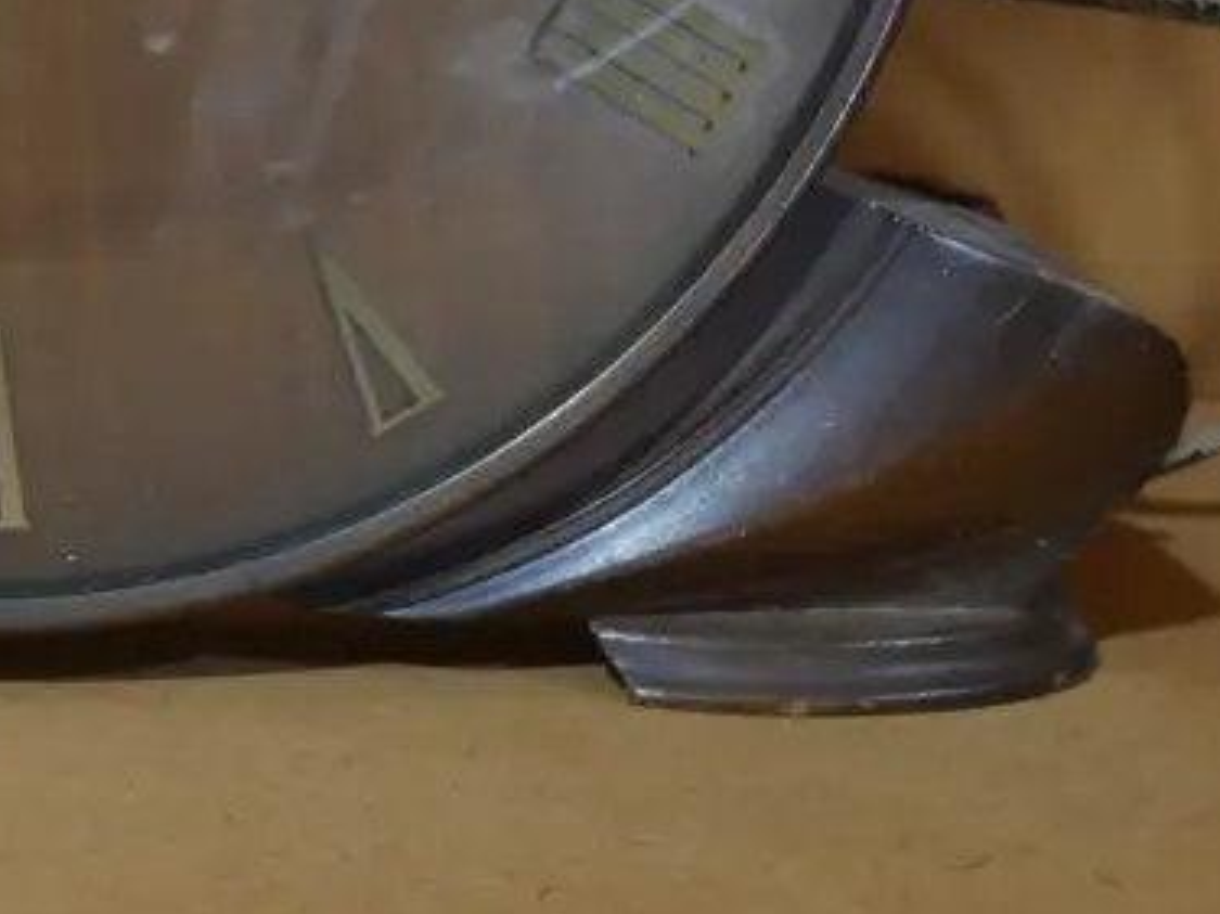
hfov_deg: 14.9
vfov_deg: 11.0
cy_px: -322
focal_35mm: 131
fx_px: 4615
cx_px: 72
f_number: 5.2
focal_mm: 24
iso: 800
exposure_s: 1/60
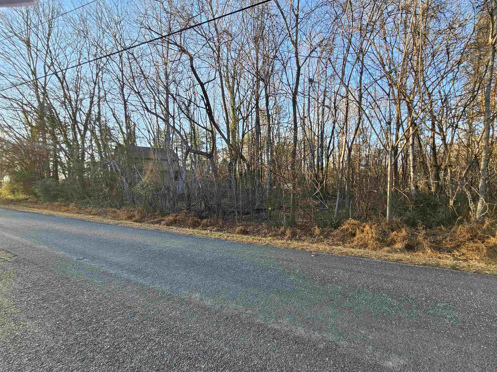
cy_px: 191
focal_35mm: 14
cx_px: 258
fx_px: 201
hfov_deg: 102.0
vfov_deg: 85.6
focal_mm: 2.2
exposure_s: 1/130
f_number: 2.2
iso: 50
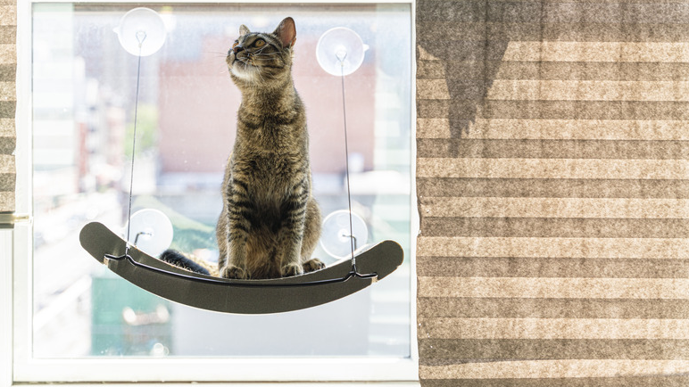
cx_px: 346
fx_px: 986
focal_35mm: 54
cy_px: 170
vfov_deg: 22.2
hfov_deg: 38.5
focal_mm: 51
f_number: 2.8
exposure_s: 1/500
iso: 320
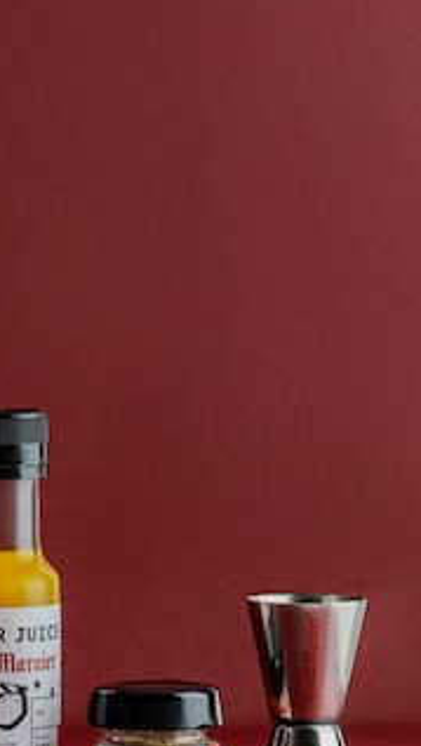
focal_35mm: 196
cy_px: 433
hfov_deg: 6.1
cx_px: -341
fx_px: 3878
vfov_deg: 11.0
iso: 250
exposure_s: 1/125
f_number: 14
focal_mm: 90
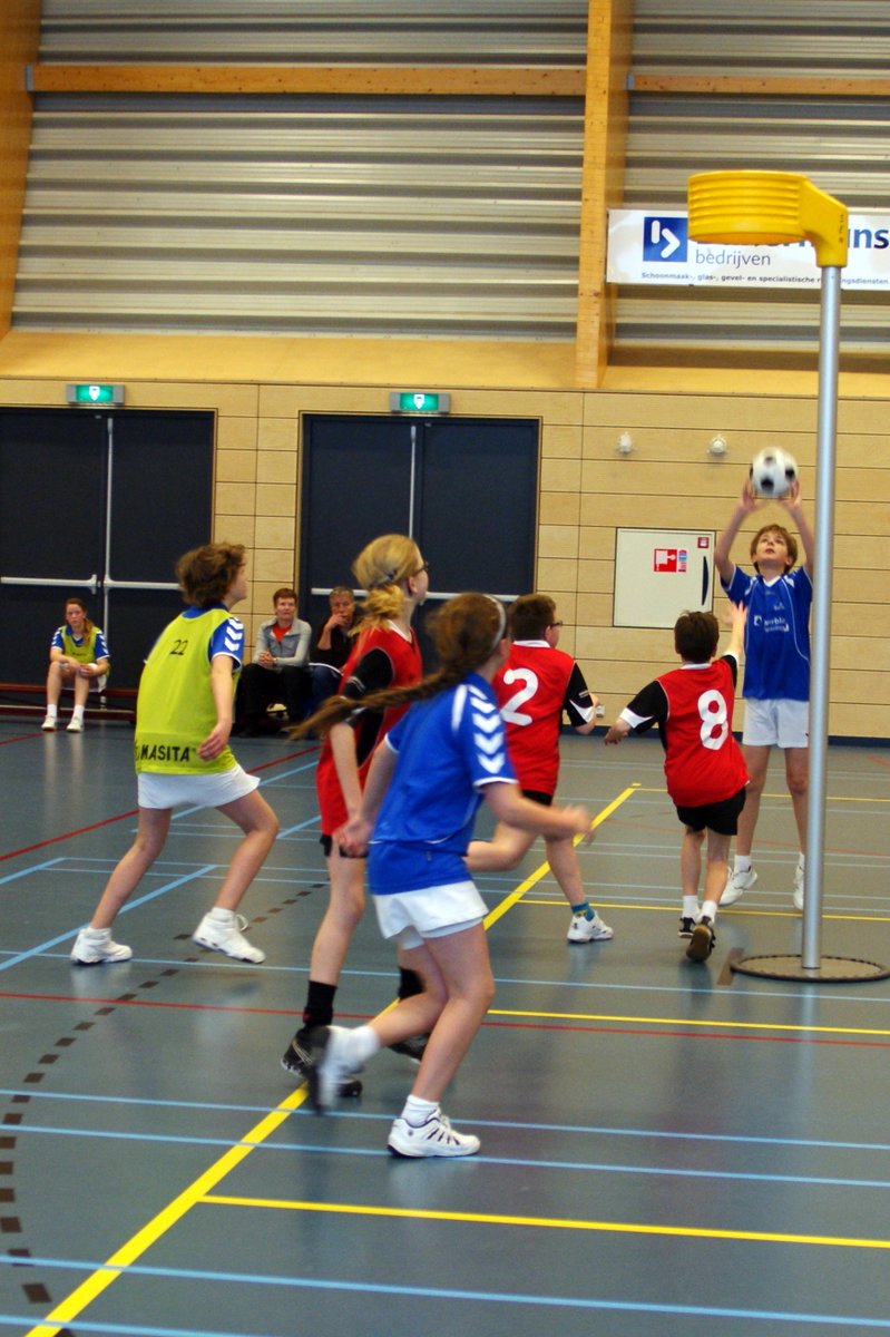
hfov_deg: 31.9
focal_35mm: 42
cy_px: 668
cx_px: 445
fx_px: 1559
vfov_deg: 46.4
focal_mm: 28
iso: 400
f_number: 2.8
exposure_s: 1/125
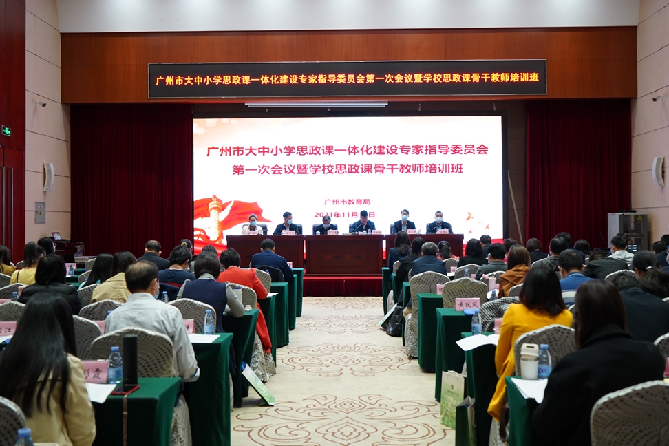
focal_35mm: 36
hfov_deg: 53.1
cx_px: 337
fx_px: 669
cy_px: 219
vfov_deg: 36.9
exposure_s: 1/40
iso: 1250
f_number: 4
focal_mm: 35
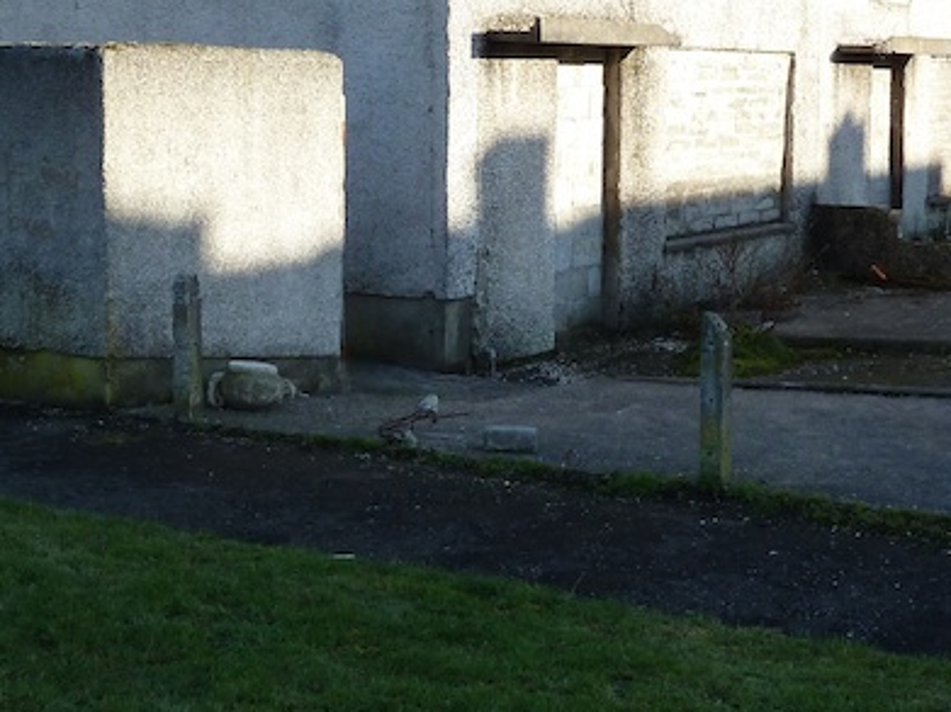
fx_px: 1758
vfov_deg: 22.6
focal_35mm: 64
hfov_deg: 29.8
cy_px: 156
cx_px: 700
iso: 80
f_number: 4
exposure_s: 1/200
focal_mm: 4.1
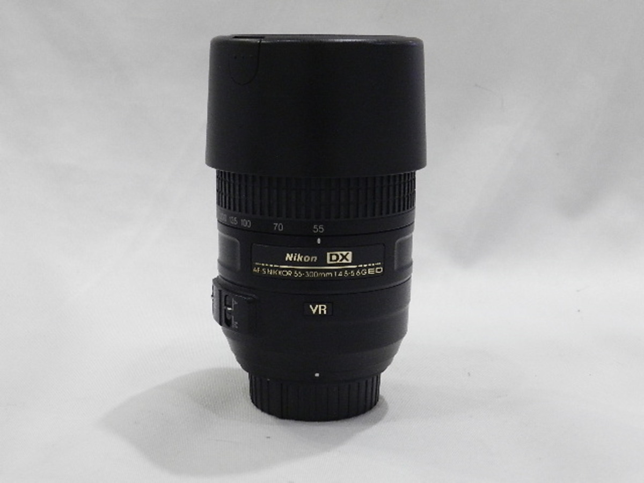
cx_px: 322
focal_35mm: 53
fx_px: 986
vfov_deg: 27.5
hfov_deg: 36.2
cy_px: 242
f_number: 4.4
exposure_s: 1/80
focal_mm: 9.4
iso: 800
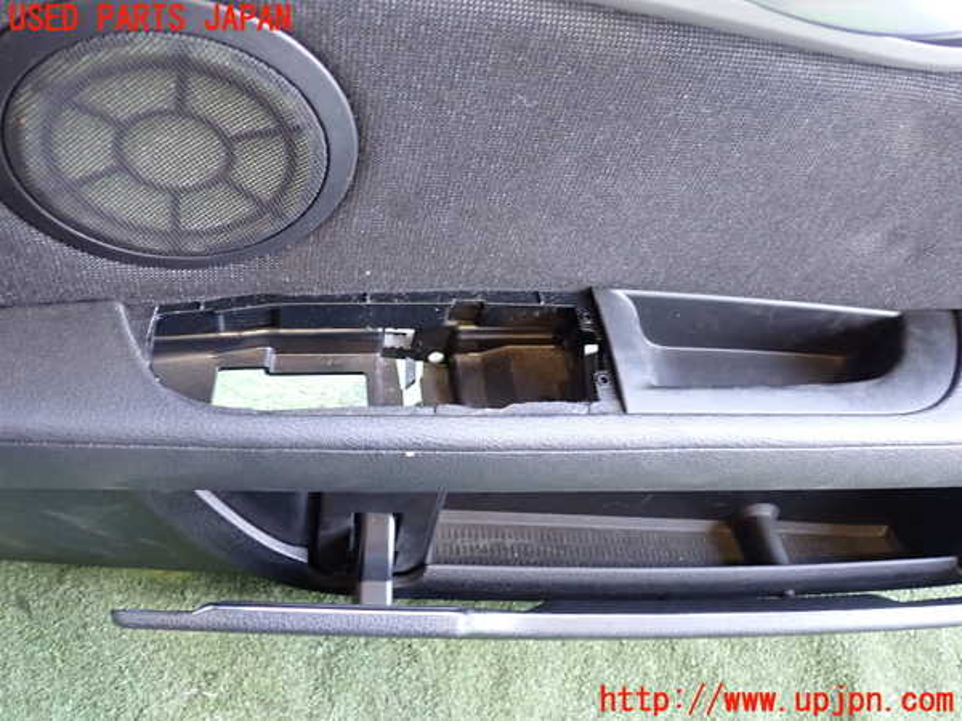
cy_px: 360
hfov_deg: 60.0
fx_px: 834
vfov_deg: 46.8
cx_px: 481
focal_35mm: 30
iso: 320
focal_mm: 5.4
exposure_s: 1/30
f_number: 2.3
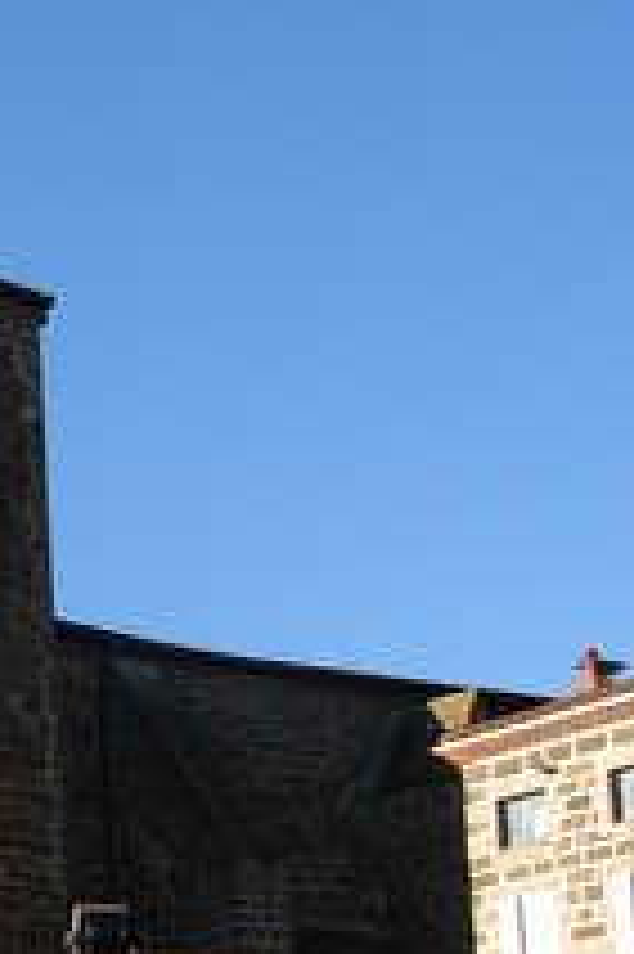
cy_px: 626
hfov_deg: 11.8
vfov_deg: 18.2
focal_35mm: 112
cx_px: -216
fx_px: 2963
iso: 79
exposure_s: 1/813
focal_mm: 6.3
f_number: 2.9
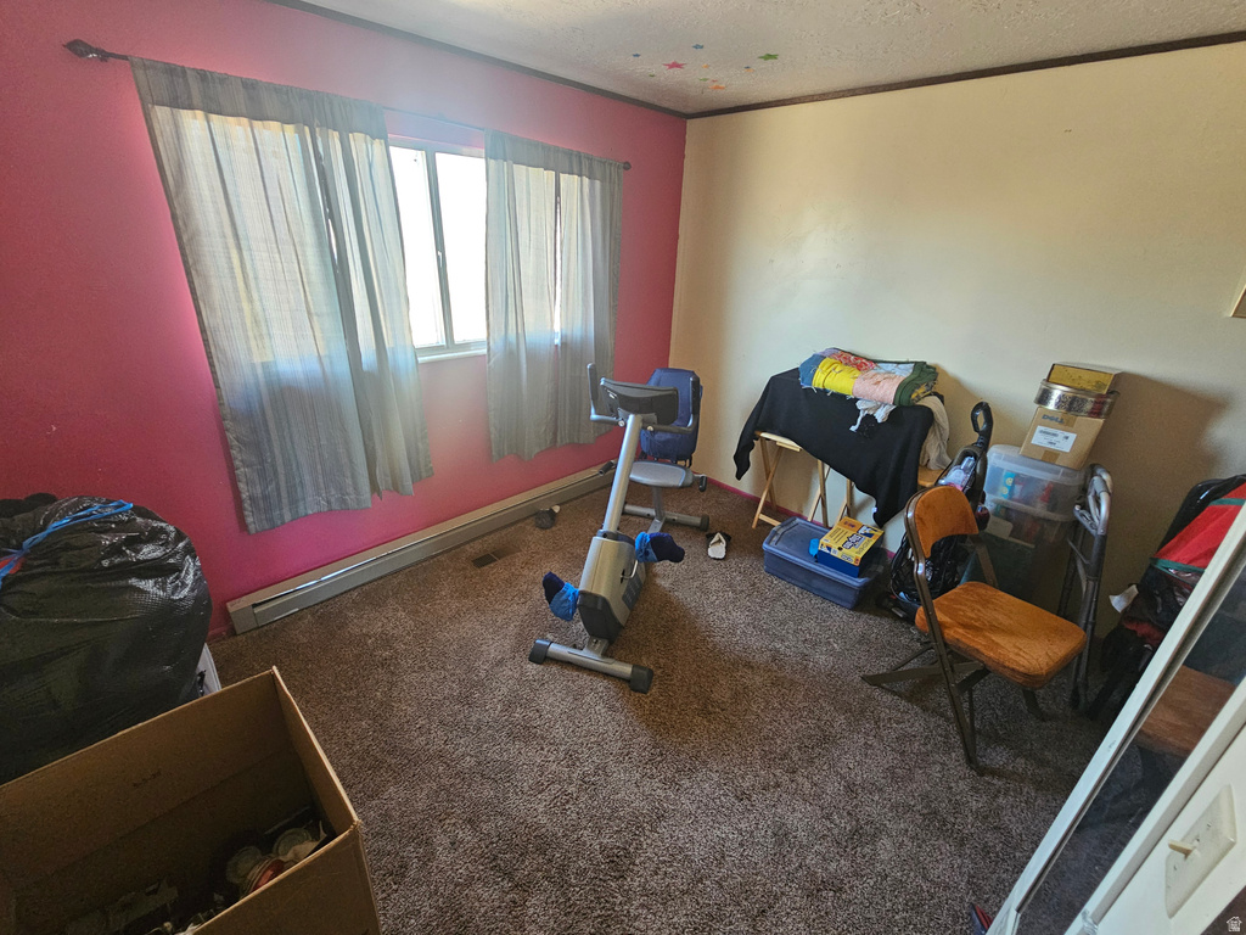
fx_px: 468
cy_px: 468
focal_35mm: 13
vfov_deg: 89.9
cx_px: 623
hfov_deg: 106.2
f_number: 2.2
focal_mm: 2.2
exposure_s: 1/30
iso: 320
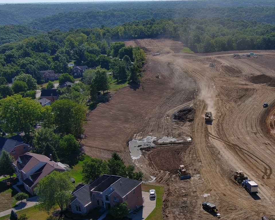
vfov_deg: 29.4
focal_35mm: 51
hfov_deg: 35.6
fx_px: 415
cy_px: 148
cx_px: 217
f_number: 2.8
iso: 100
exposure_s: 1/120
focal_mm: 10.57
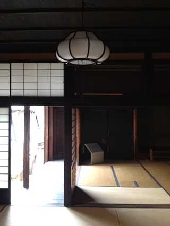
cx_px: 85
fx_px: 229
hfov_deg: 40.7
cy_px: 113
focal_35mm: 35
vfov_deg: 52.6
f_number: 2.4
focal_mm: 4.28
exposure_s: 1/20
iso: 160
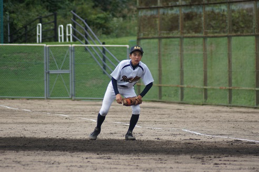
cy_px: 86
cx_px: 130
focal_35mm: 450
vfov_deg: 3.0
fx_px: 3234
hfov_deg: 4.6
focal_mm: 300
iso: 160
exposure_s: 1/500
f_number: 5.6
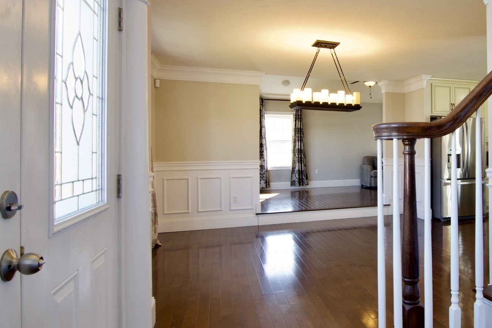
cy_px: 153
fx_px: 361
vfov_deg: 48.9
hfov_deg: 64.1
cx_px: 375
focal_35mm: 26
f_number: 7.1
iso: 400
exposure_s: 1/20
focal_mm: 11.5
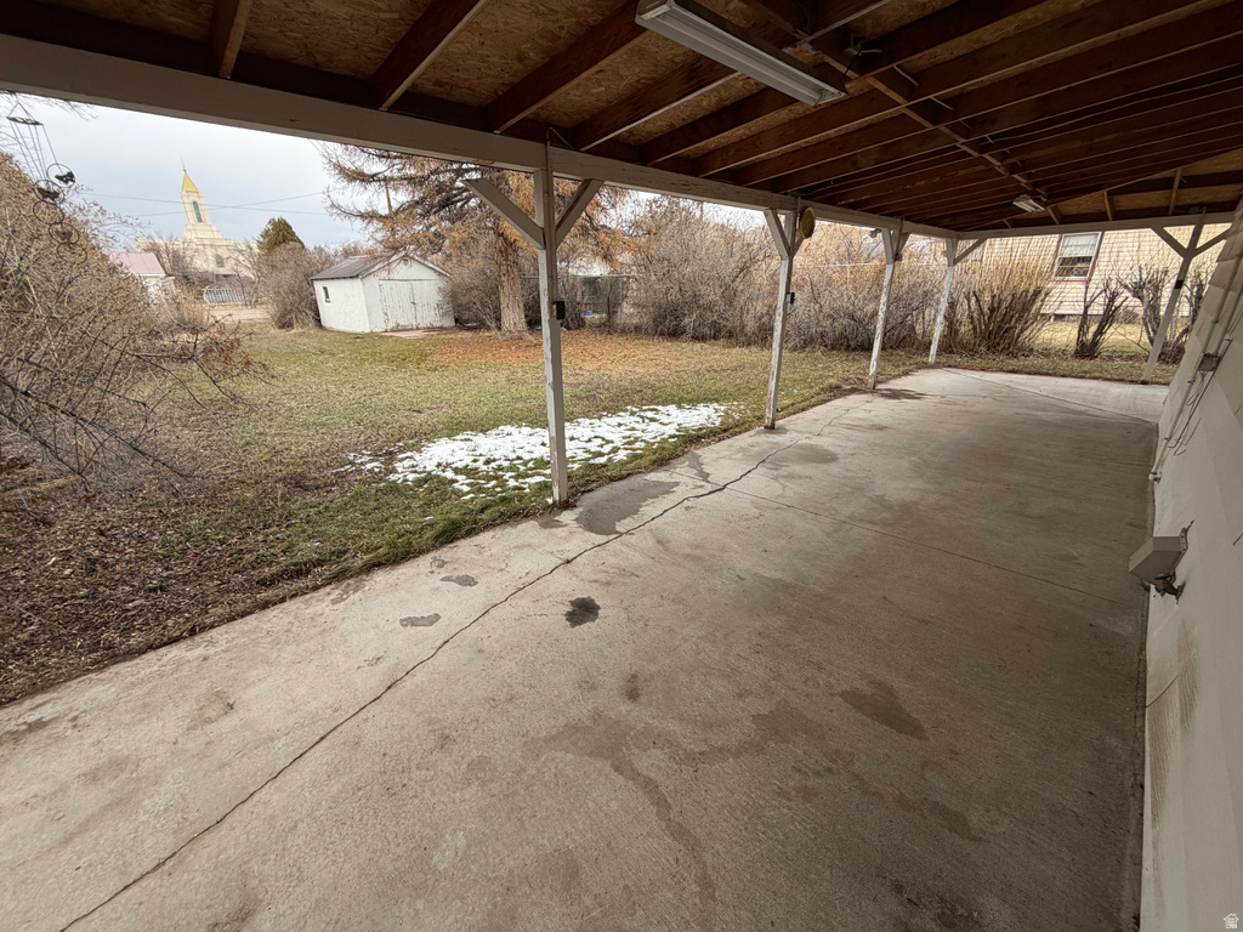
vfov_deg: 85.7
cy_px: 466
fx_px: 503
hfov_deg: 102.1
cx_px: 622
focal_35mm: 14
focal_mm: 2.22
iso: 40
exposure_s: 1/238
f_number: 2.2
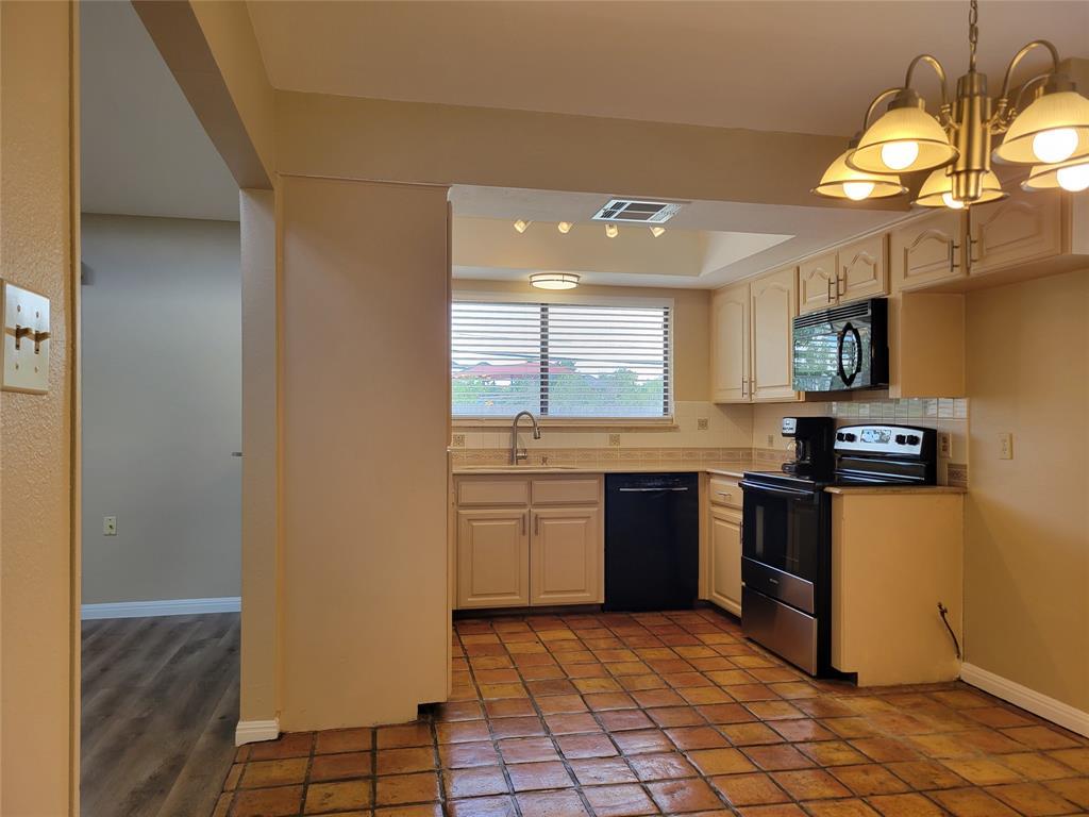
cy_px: 408
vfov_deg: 53.1
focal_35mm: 26
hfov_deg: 67.3
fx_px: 818
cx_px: 544
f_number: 1.8
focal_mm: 5.4
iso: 64
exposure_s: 1/120
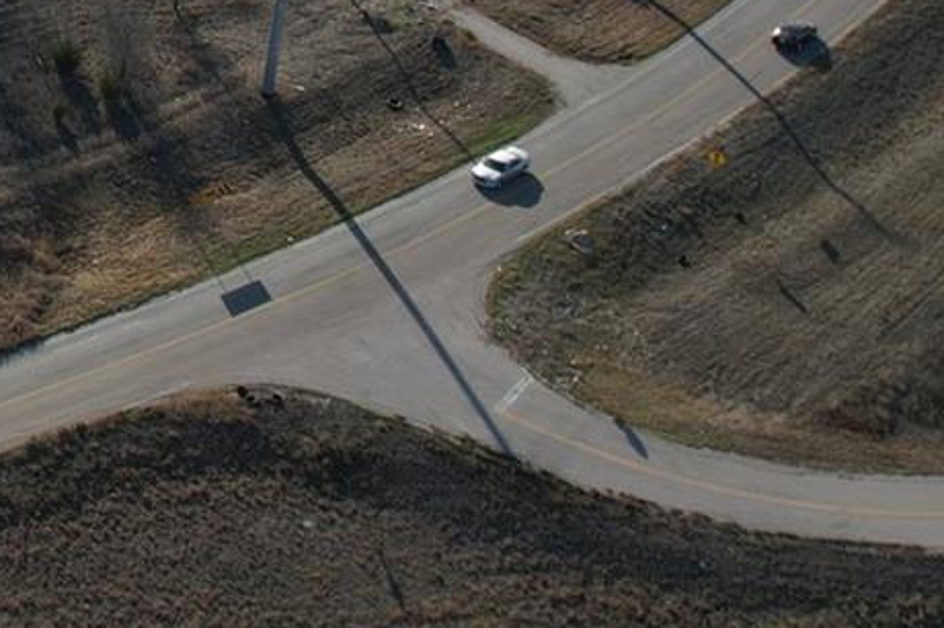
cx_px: -731
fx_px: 2568
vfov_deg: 13.0
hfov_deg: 17.2
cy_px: -399
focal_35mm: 98
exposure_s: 1/1600
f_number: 2.8
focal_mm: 8.38
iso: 100
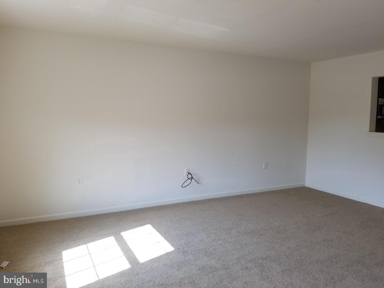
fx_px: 288
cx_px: 192
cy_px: 144
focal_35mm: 26
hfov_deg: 67.3
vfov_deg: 53.1
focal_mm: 4.25
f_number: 1.7
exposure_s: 1/183
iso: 50
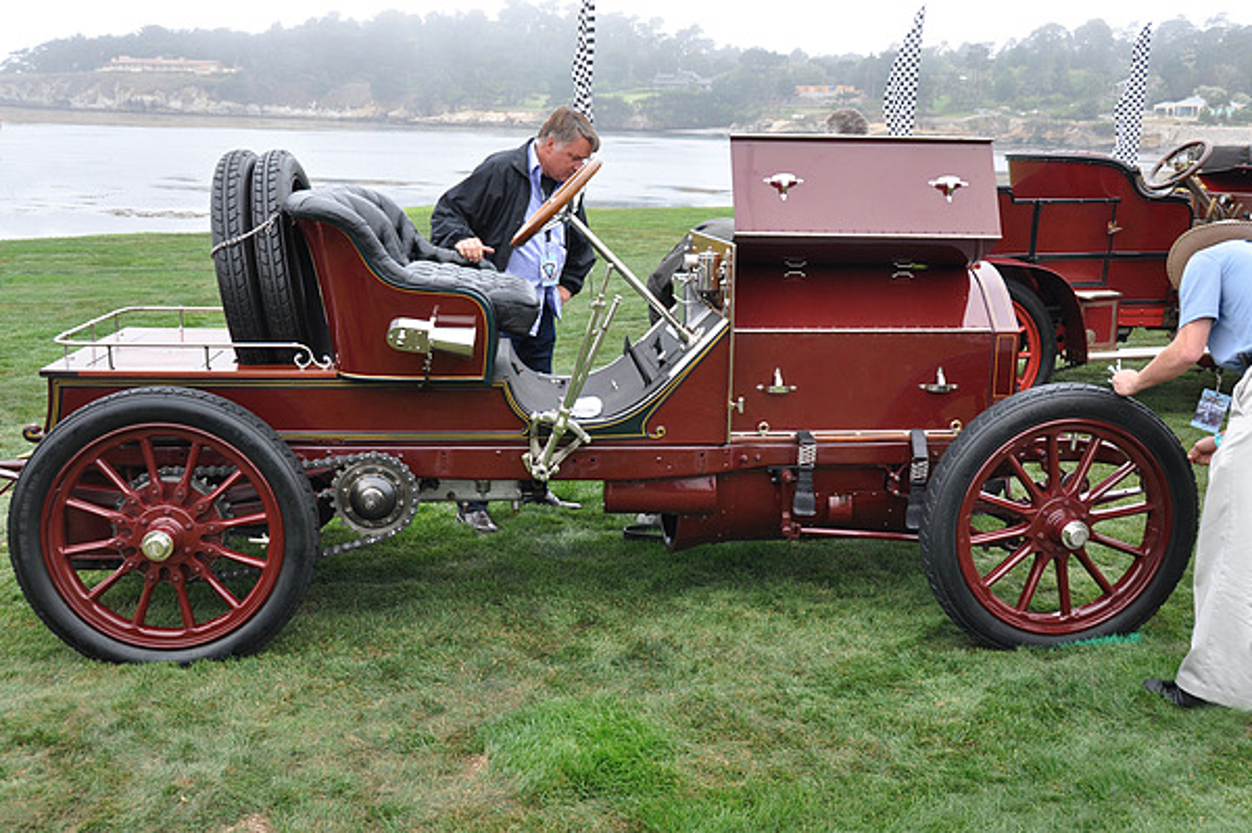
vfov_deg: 36.8
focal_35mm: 36
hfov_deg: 53.2
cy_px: 416
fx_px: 1251
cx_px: 626
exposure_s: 1/125
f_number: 5.6
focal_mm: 24
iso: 400
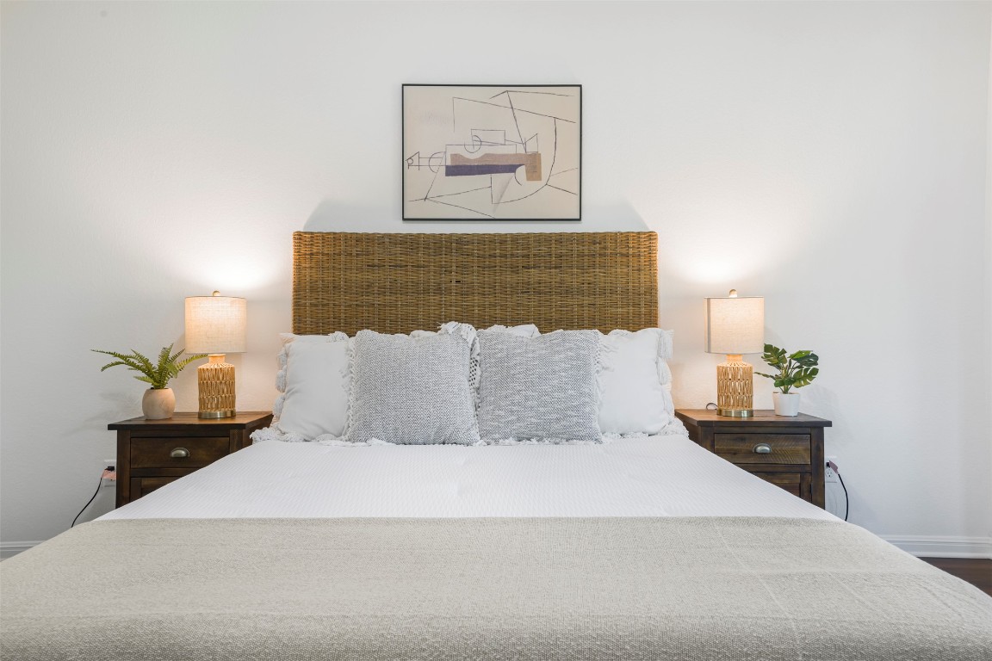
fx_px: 661
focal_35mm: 24
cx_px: 496
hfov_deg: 73.7
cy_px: 330
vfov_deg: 53.1
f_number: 11
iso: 250
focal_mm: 24
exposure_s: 1/8
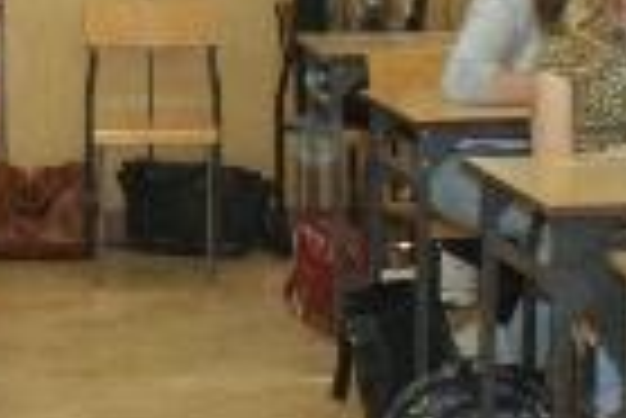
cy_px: -97
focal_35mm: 124
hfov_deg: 15.1
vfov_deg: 10.9
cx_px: -351
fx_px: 2158
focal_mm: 18
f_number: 5.6
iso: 400
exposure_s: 1/80
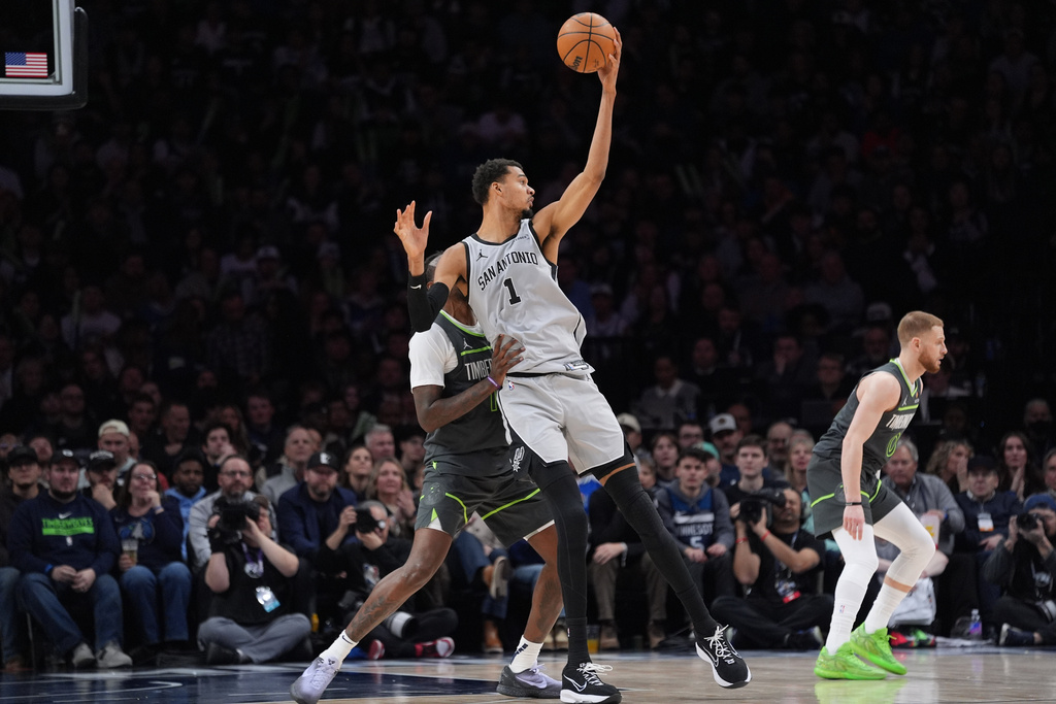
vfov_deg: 6.9
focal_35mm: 200
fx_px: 5867
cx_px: 528
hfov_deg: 10.3
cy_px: 352
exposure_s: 1/1250
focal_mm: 200
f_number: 2.8
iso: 2500
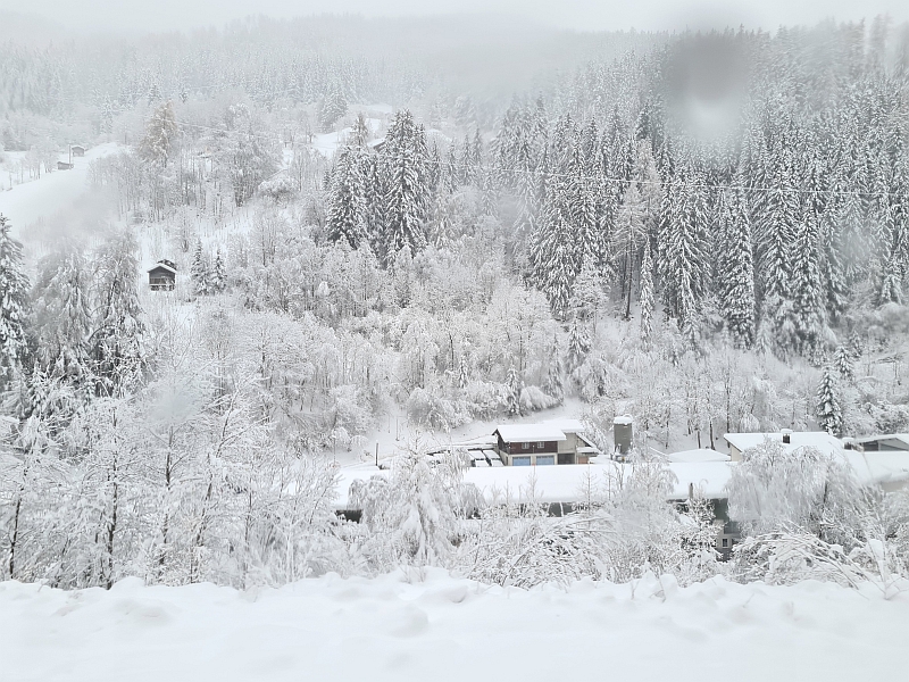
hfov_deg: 67.3
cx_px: 454
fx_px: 683
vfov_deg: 53.1
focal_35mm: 26
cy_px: 341
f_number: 1.8
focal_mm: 5.4
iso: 50
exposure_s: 1/398
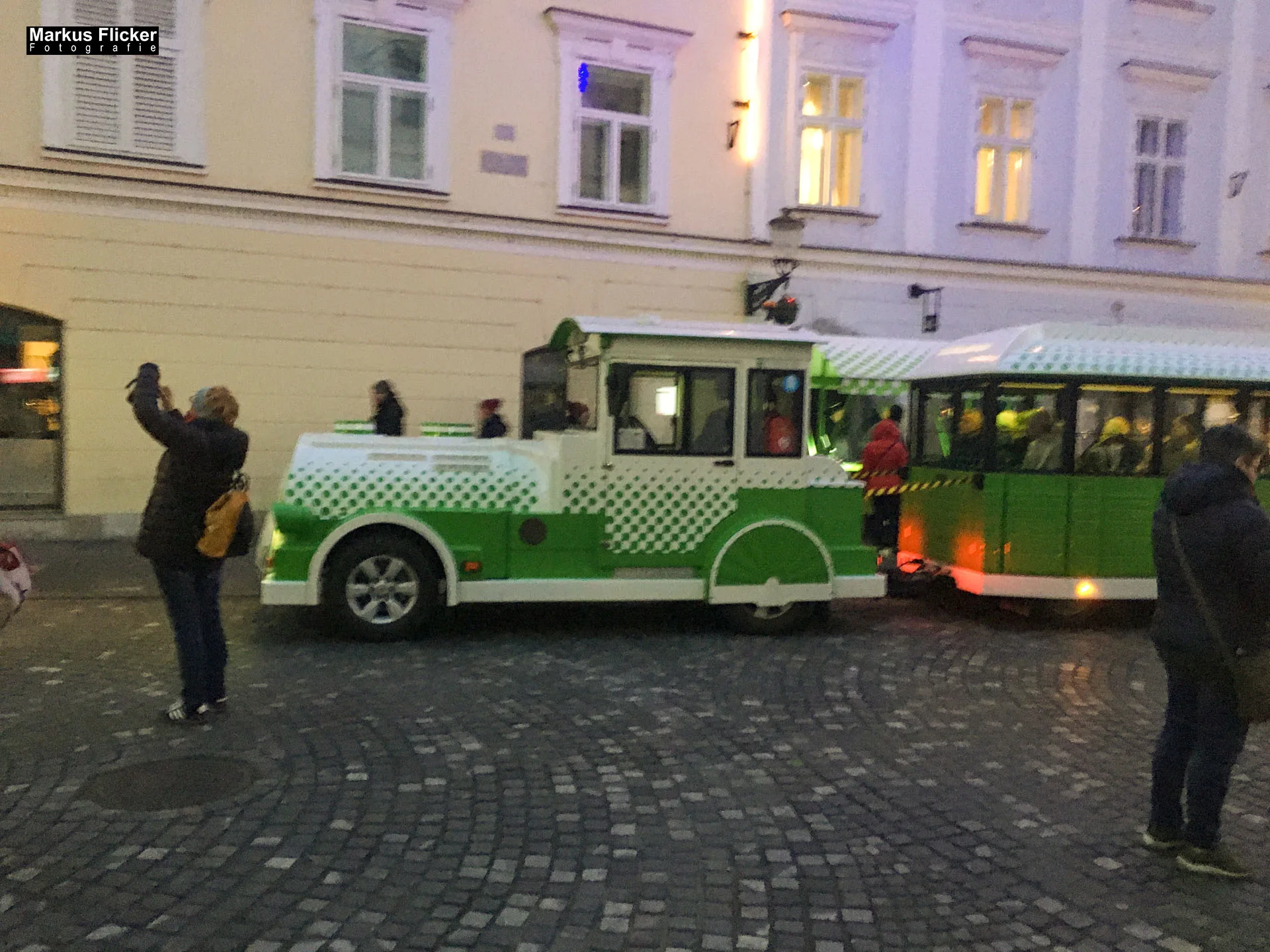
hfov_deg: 61.7
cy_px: 476
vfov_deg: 48.2
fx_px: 1064
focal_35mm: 29
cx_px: 635
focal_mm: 4.15
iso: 500
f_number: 2.2
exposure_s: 1/17
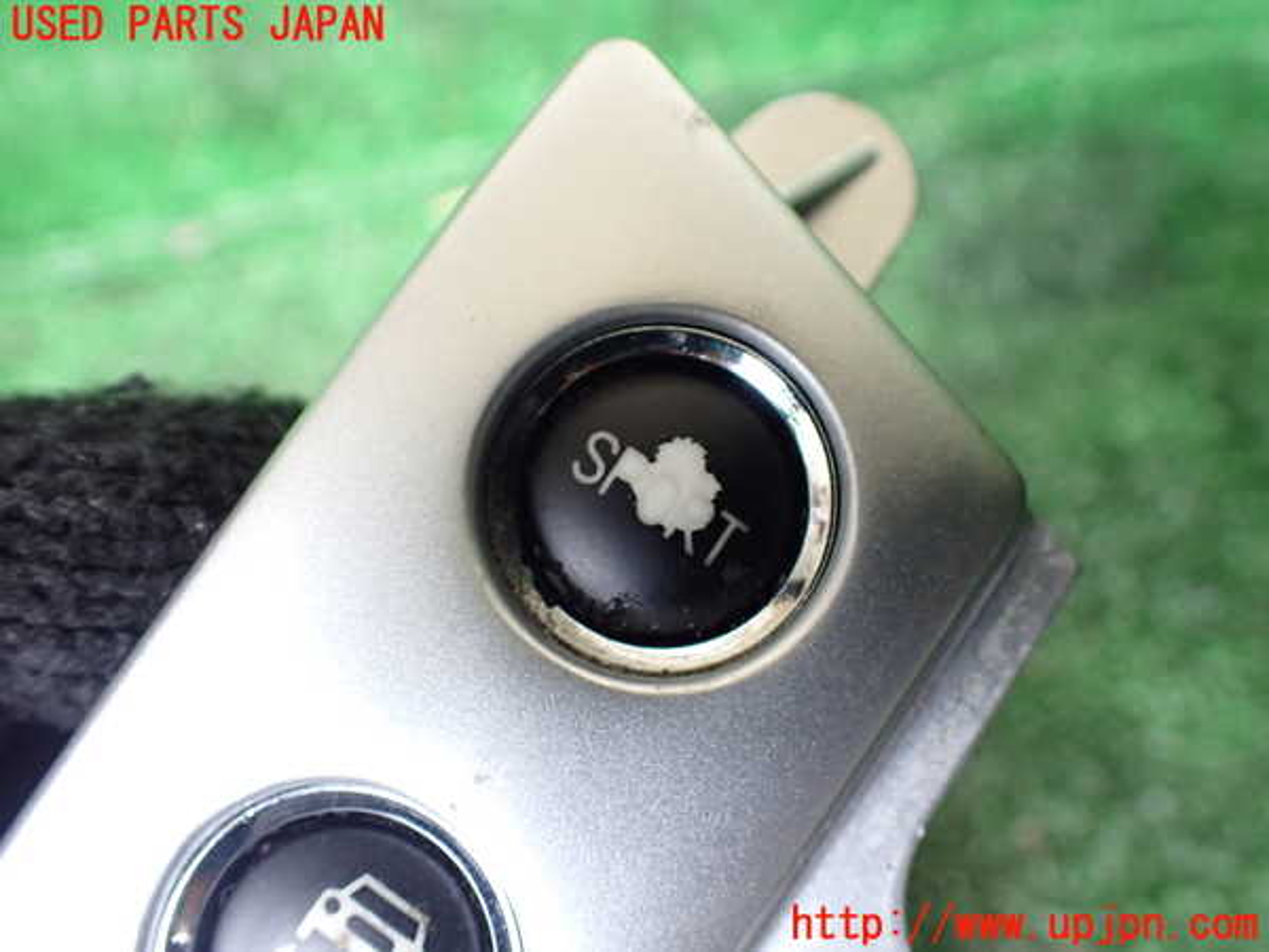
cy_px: 476
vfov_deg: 46.8
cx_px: 634
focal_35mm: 30
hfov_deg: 60.0
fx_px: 1100
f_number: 2.3
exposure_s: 1/125
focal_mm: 5.4
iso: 500
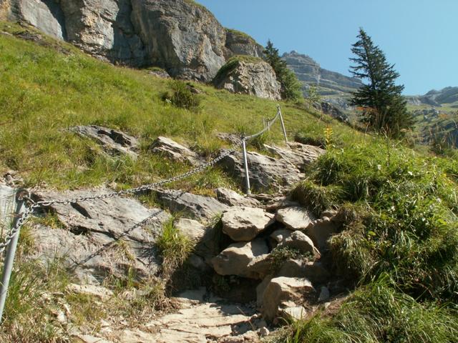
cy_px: 172
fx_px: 463
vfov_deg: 40.7
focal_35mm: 35
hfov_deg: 52.6
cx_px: 229
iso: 50
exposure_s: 1/160
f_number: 5.6
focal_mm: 5.86
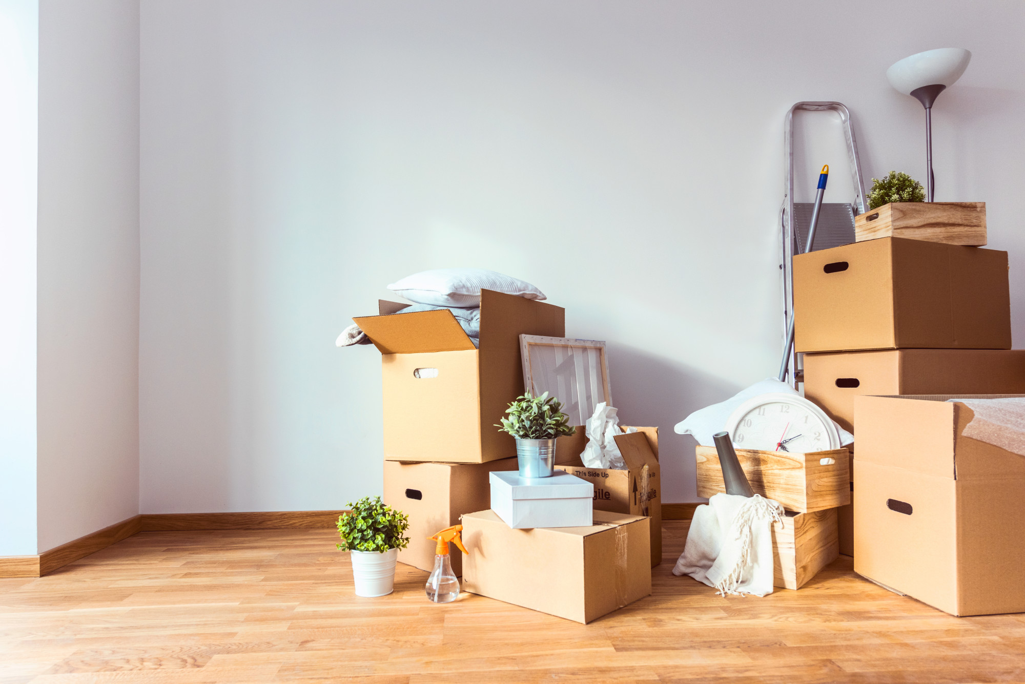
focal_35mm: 24
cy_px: 342
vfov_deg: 53.2
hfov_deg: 73.7
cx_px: 512
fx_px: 684
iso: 500
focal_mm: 24
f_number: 7.1
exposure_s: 1/80
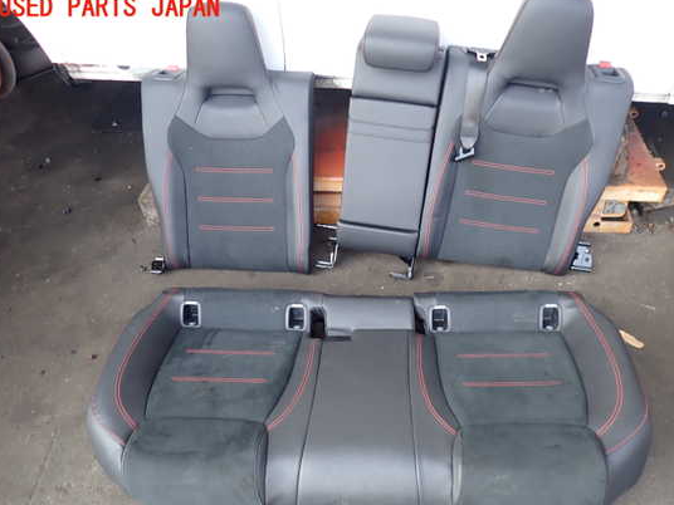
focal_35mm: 28
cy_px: 275
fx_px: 545
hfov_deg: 63.3
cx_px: 368
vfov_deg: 49.7
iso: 125
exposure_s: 1/125
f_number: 2
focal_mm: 4.5
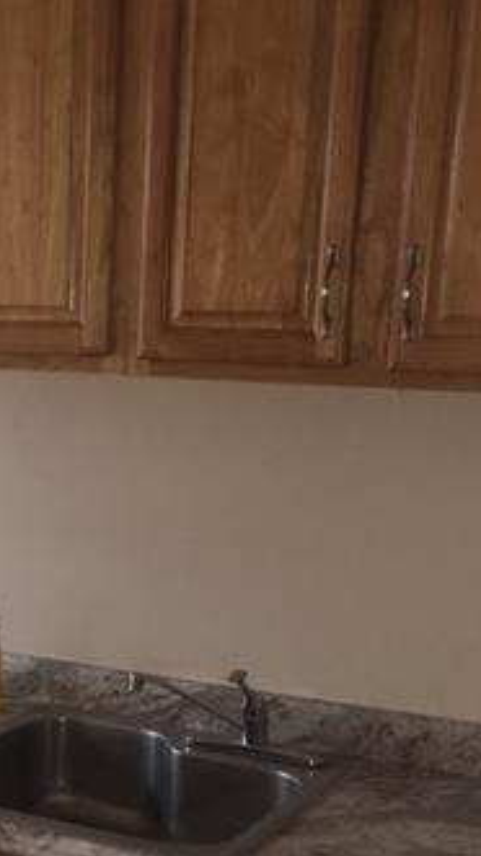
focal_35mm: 61
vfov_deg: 33.6
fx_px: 1384
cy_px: 652
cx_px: -8
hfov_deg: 19.1
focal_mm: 4.15
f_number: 2.2
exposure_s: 1/30
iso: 32
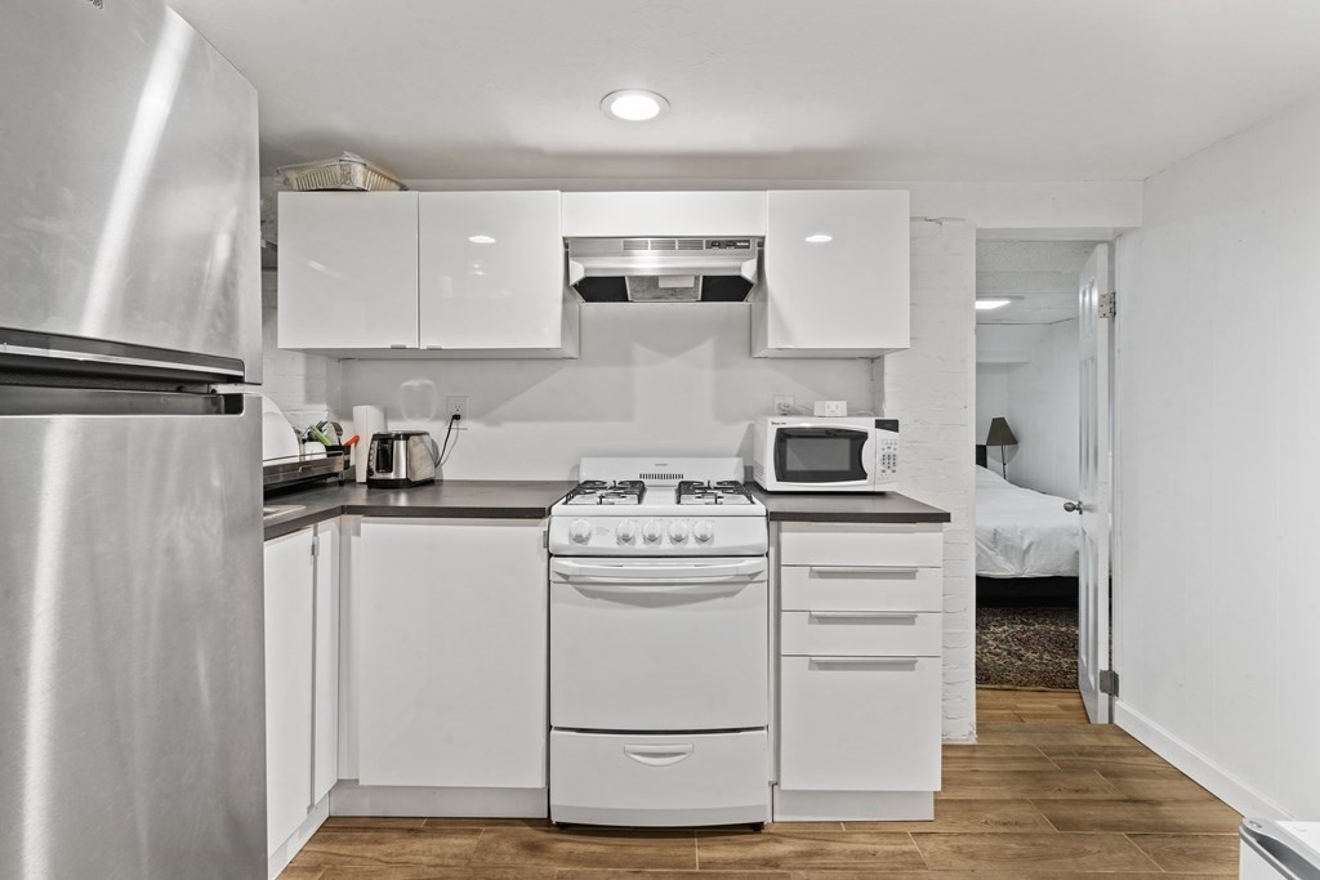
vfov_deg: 73.8
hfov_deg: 96.7
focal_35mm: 16
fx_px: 587
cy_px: 440
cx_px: 660
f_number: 11
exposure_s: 1.3
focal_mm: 16
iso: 500
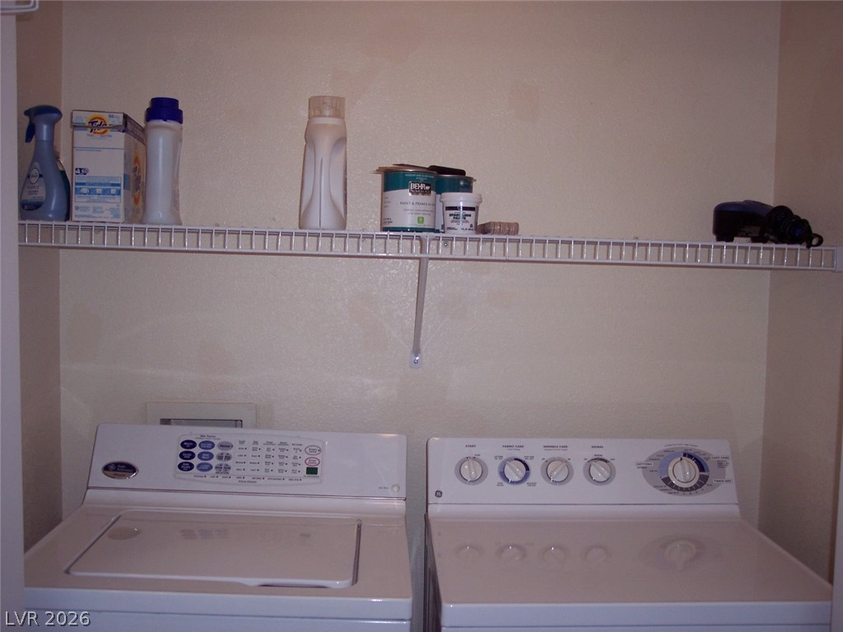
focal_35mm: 39
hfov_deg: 47.9
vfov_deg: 36.8
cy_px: 316
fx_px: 950
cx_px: 422
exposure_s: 1/60
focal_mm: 8
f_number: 2.8
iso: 100
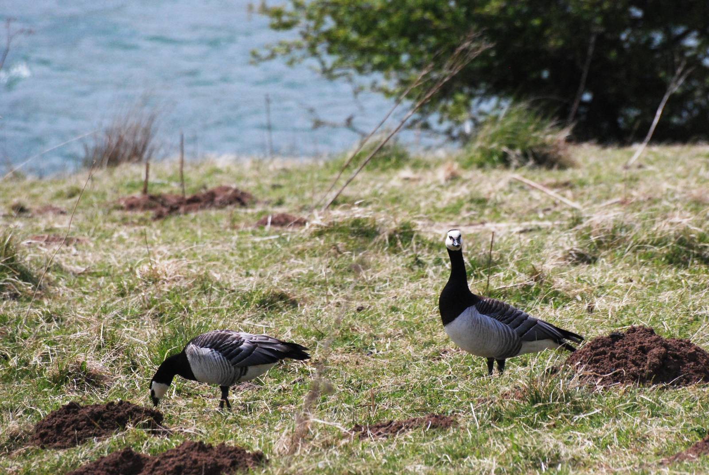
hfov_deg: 4.6
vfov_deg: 3.1
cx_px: 354
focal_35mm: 450
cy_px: 238
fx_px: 8873
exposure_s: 1/4000
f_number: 8
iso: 1600
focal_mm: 300
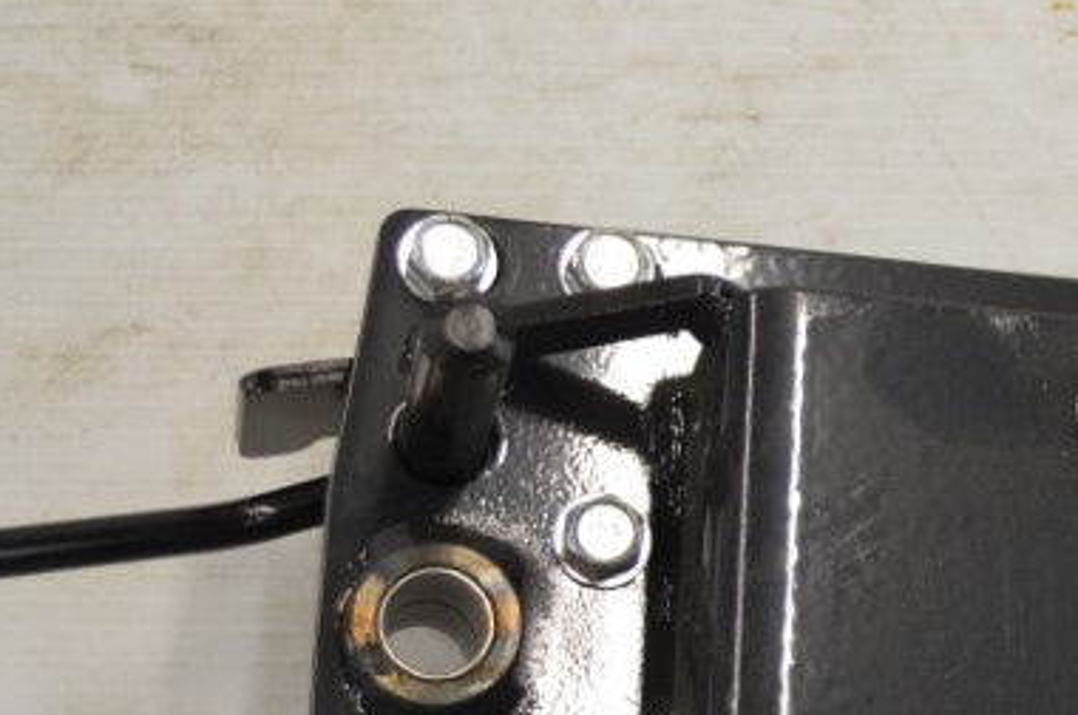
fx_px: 3557
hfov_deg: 16.6
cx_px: 1274
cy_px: 539
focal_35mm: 119
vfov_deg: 11.4
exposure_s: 1/80
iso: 400
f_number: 4.5
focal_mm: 26
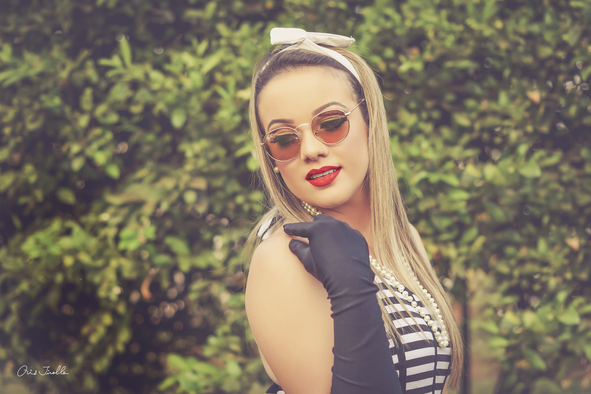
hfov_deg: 27.0
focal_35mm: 75
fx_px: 1231
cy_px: 197
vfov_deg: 18.2
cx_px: 296
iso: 160
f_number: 2.2
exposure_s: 1/250
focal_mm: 50
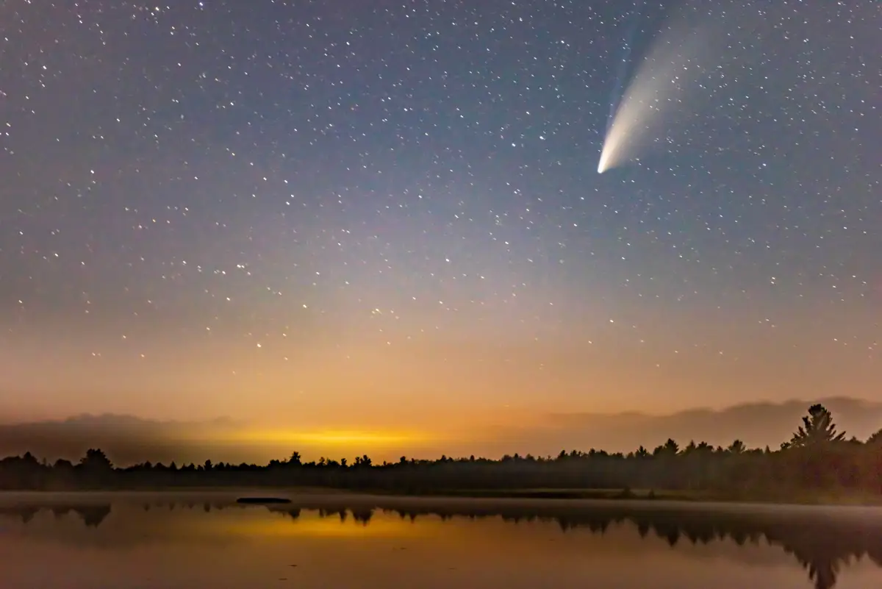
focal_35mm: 55
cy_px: 294
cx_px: 441
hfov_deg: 36.2
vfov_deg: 24.6
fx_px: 1348
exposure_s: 30
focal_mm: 55
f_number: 2.8
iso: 400
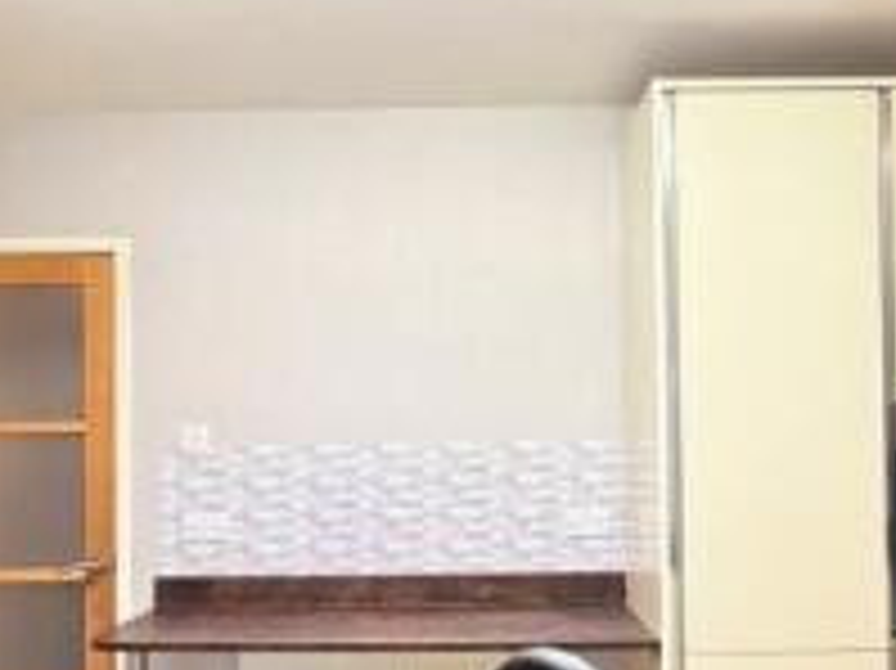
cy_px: 416
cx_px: 475
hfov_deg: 45.8
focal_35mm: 41
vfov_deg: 34.9
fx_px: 1061
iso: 320
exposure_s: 1/50
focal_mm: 2.22
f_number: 2.2
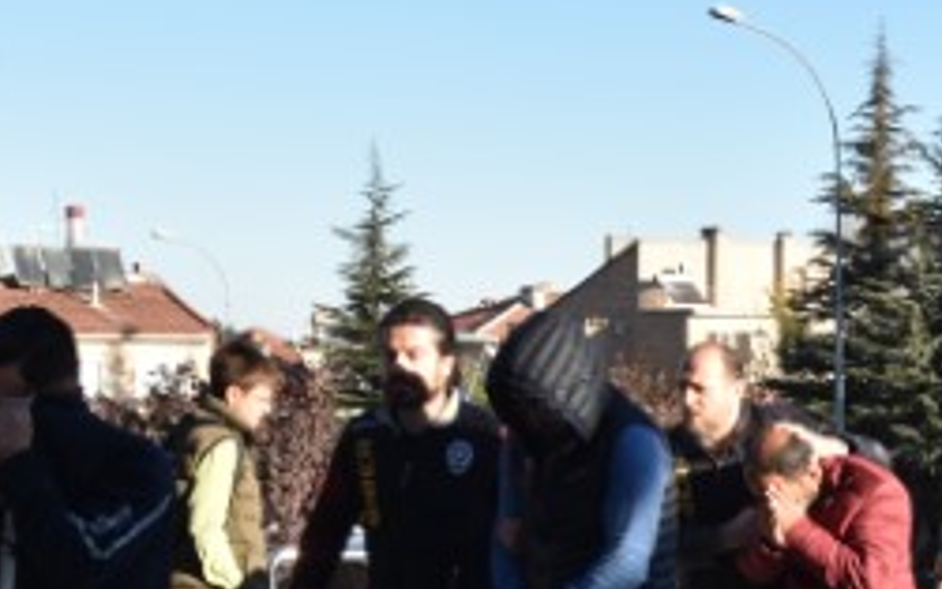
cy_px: 668
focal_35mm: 114
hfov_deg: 18.1
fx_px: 2927
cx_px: 766
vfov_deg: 11.3
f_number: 13
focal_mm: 26
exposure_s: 1/250
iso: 400
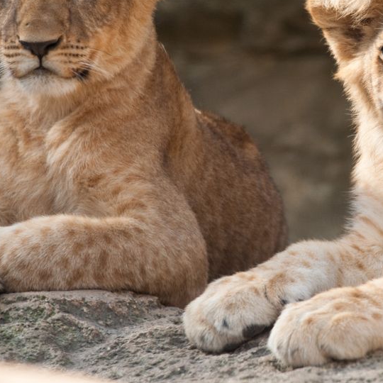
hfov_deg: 2.3
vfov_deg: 2.3
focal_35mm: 756
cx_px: 294
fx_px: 9463
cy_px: 133
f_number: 5.6
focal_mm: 400
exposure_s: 1/200
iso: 400
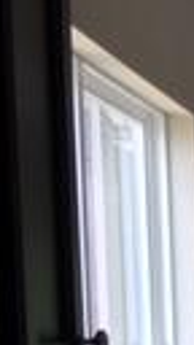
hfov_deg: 6.0
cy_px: 528
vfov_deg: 12.9
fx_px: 1445
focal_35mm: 158
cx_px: 854
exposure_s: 1/100
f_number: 2.2
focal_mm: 4.15
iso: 40
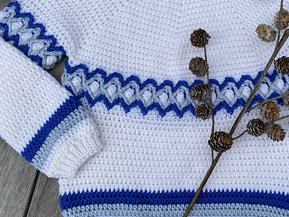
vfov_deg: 36.0
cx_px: 188
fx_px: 334
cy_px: 104
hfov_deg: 46.2
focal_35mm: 40
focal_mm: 4.25
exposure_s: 1/2141
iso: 32
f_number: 1.8
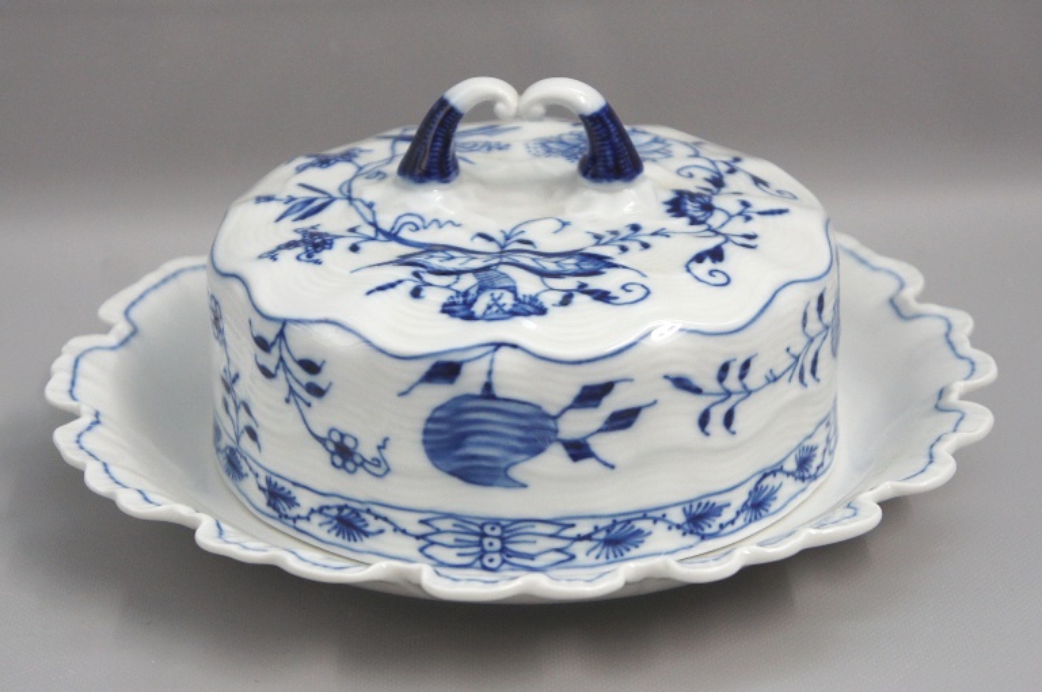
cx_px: 521
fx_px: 1995
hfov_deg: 29.3
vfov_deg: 19.7
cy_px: 346
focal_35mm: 69
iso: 1000
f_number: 5
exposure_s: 1/80
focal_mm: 46
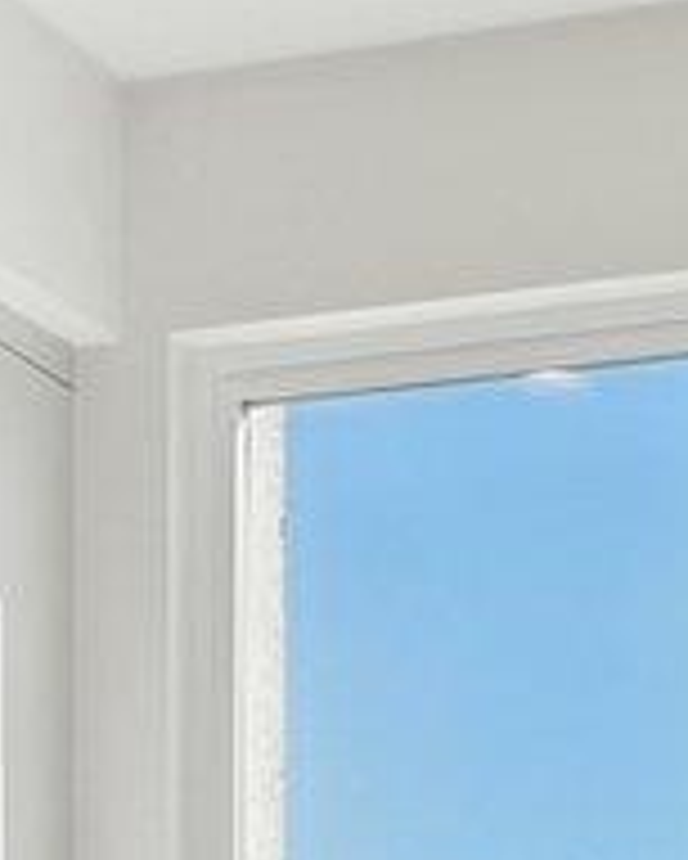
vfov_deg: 12.5
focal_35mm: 141
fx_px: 3586
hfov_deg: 10.9
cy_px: 1533
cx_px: 639
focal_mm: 14
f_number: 8
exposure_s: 1/200
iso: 640
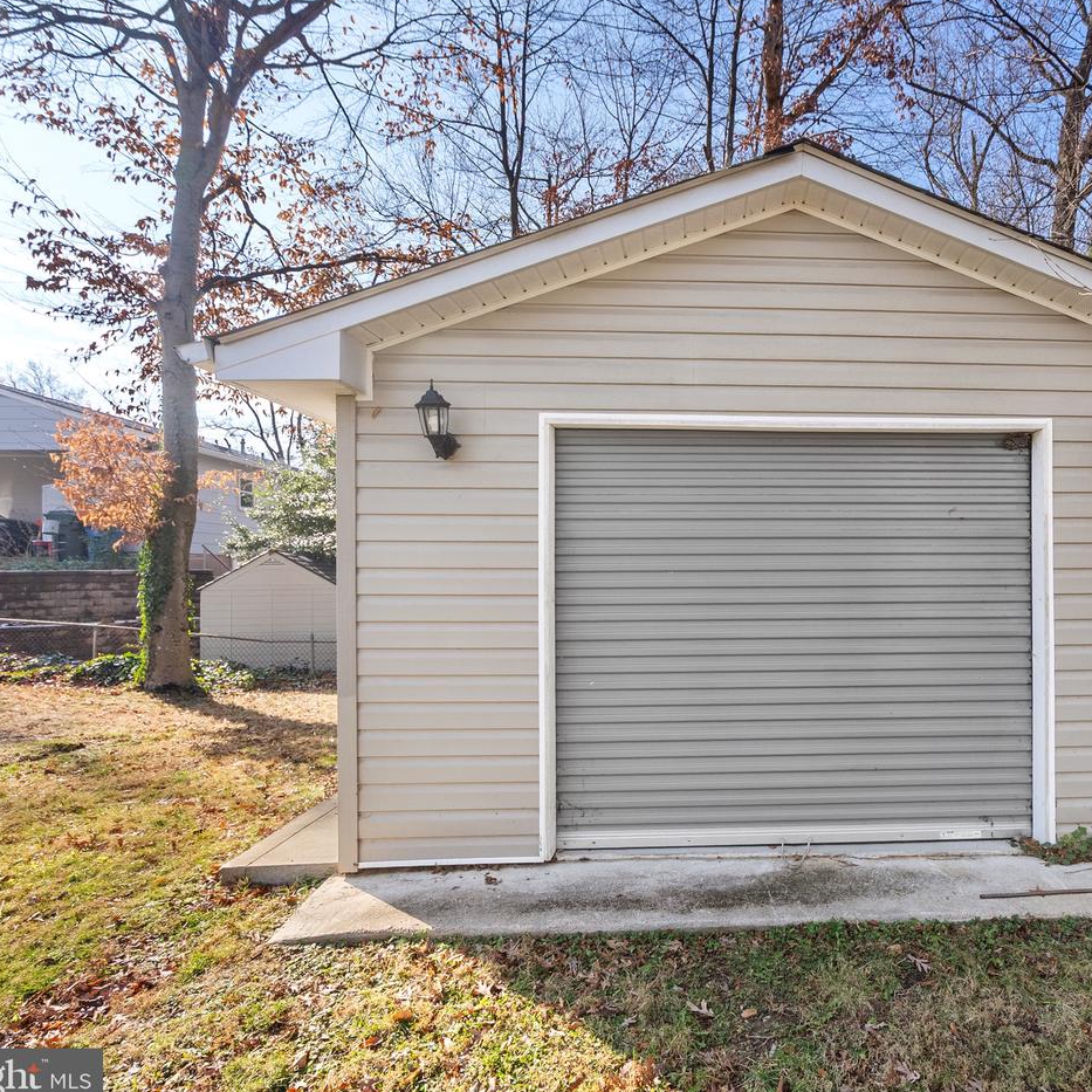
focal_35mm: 21
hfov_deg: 69.2
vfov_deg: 72.1
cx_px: 763
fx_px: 749
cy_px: 546
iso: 800
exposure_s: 1/500
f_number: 8
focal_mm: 16
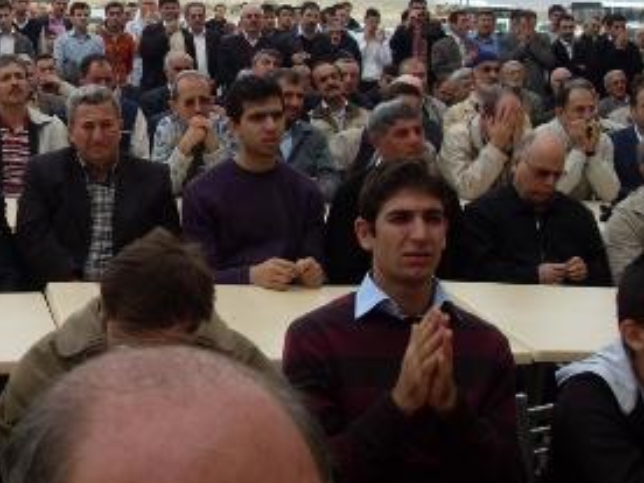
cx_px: 133
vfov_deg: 24.5
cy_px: 119
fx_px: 1098
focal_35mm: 59
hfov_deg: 31.9
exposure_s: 1/180
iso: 80
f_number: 7
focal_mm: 6.3
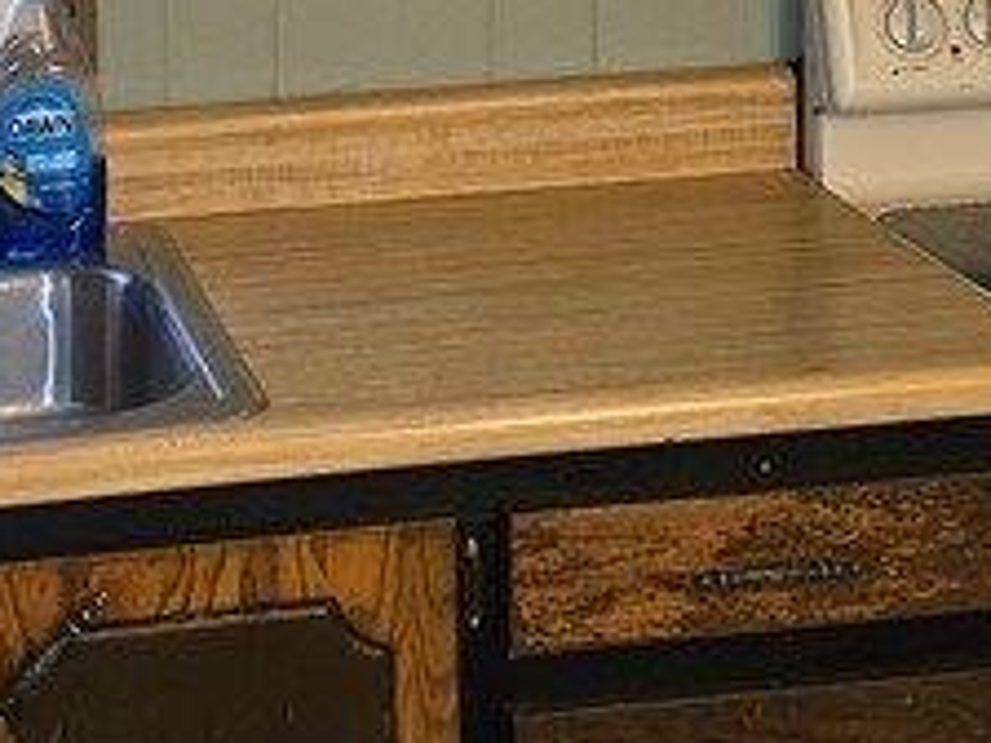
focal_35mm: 105
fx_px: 3006
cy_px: -155
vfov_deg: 13.7
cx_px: 411
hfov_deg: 18.7
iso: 125
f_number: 1.7
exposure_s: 1/24
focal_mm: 6.3
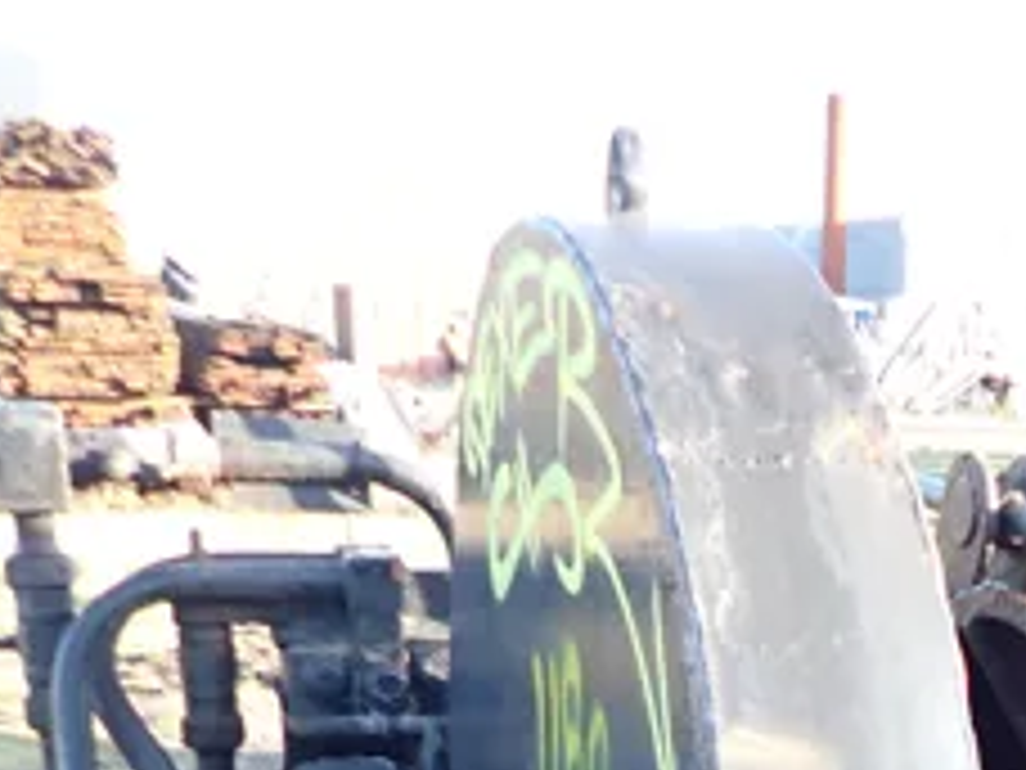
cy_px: 1042
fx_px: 2015
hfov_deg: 27.0
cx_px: 1017
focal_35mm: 68
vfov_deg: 19.6
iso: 100
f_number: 2
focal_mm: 4.5
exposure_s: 1/125
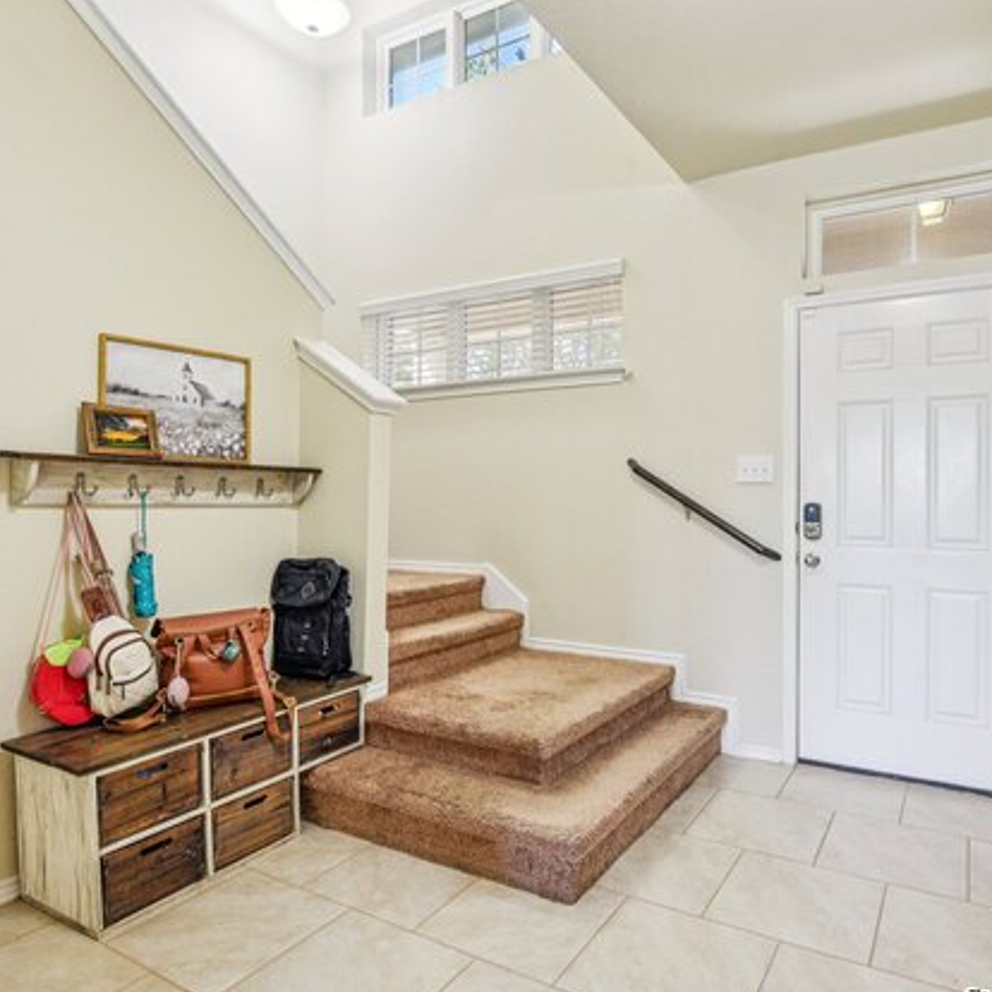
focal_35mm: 21
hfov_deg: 71.5
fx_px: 681
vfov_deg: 72.1
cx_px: 587
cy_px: 497
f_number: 8
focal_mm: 16
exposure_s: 1/15
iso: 1800
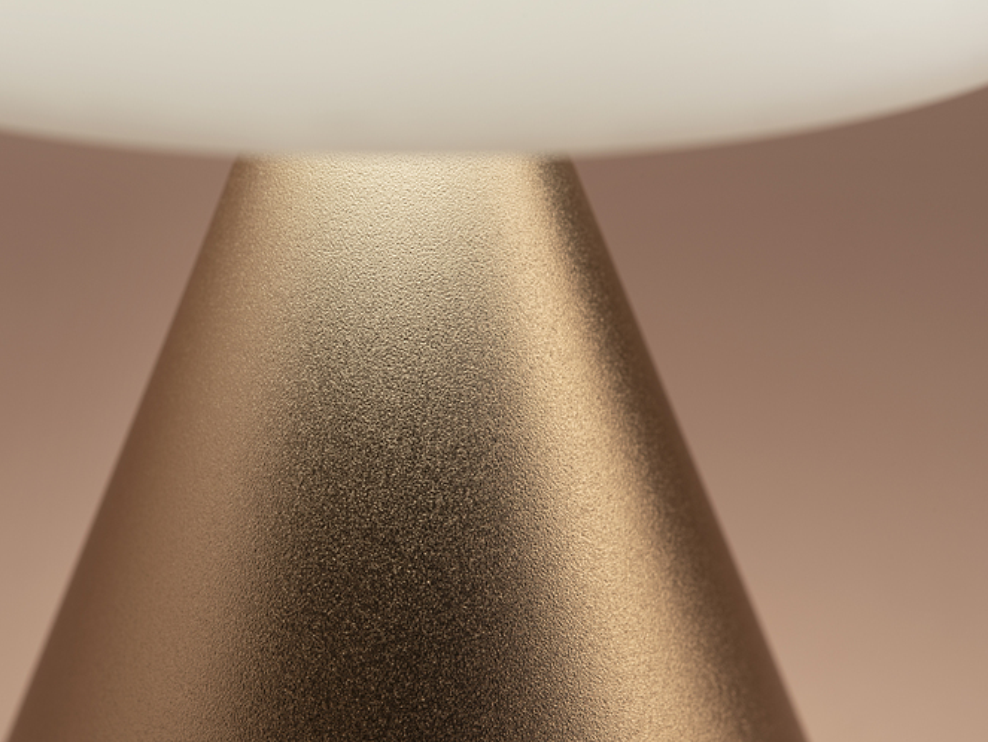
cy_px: 412
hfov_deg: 14.9
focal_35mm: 132
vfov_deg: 11.2
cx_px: 393
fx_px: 3770
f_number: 14
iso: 100
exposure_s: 1/2
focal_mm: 105
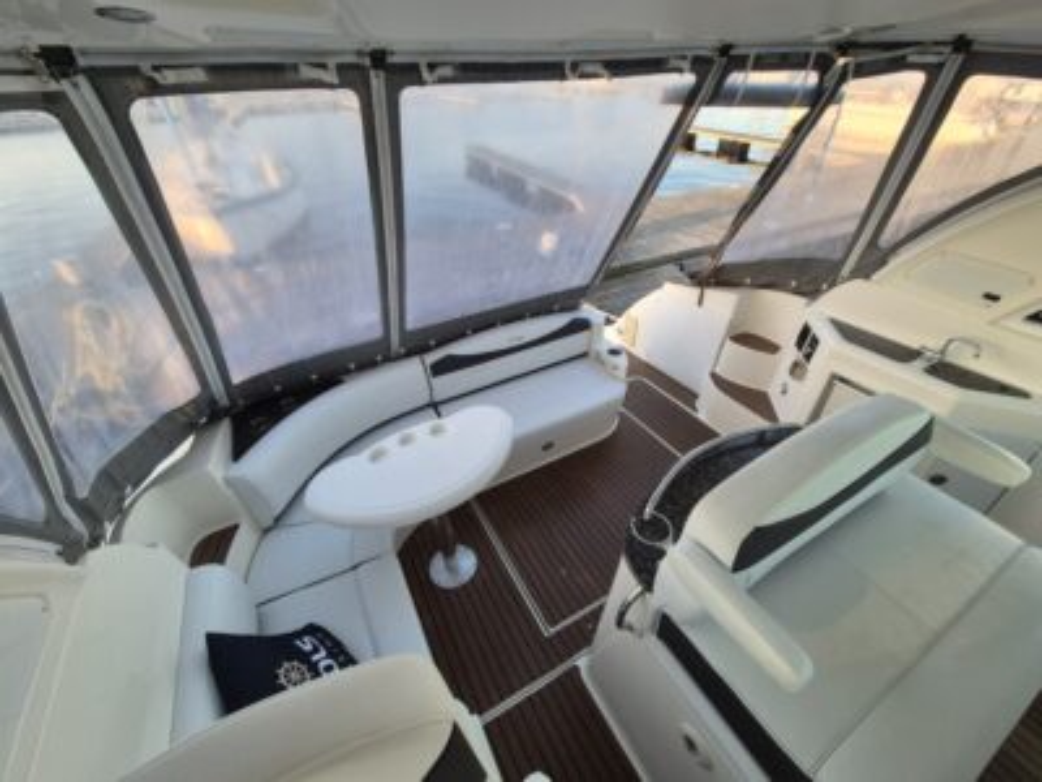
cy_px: 391
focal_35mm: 13
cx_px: 521
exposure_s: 1/151
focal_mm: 2.2
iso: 50
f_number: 2.2
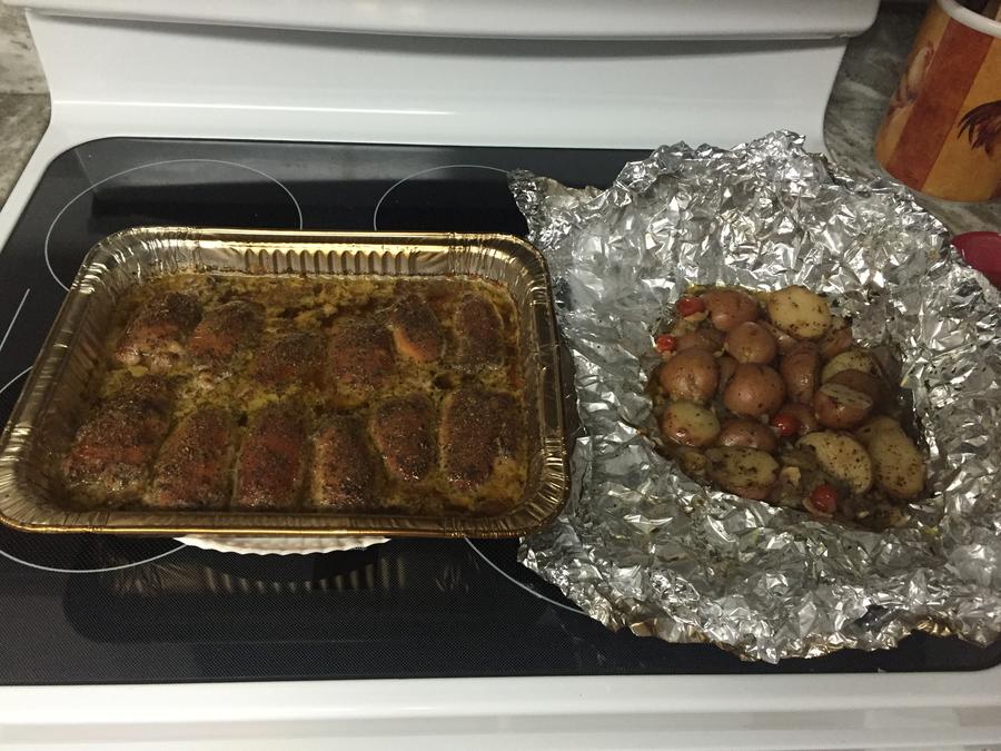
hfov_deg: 61.7
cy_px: 376
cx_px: 500
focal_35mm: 29
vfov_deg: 48.2
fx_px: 839
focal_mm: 4.15
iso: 200
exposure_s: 1/30
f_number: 2.2
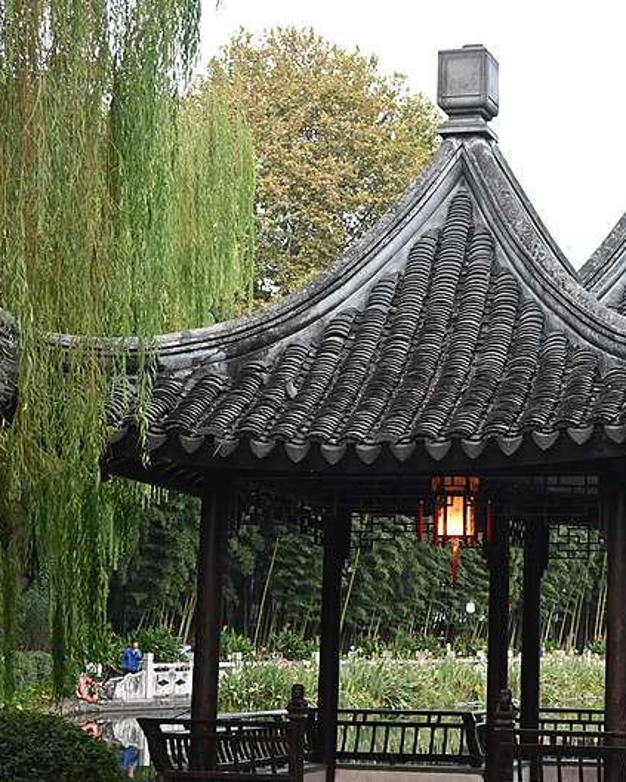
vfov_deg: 24.2
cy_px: 391
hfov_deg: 19.3
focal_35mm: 79
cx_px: 488
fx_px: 1823
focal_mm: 37
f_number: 5.3
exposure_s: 1/125
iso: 3200
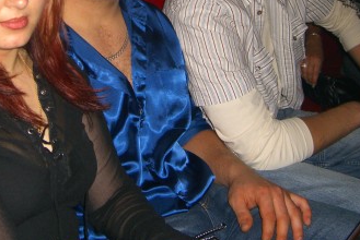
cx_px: 150
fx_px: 721
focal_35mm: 72
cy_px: 10
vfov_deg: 18.5
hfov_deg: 28.0
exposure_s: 1/60
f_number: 2.8
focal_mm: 7.9
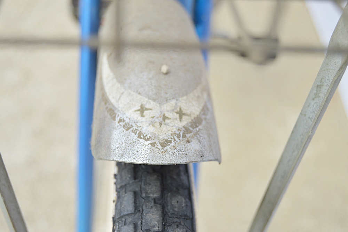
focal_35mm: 57
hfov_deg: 35.1
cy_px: 116
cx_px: 174
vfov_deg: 23.7
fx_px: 551
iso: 125
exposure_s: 1/125
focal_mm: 38
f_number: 5.6
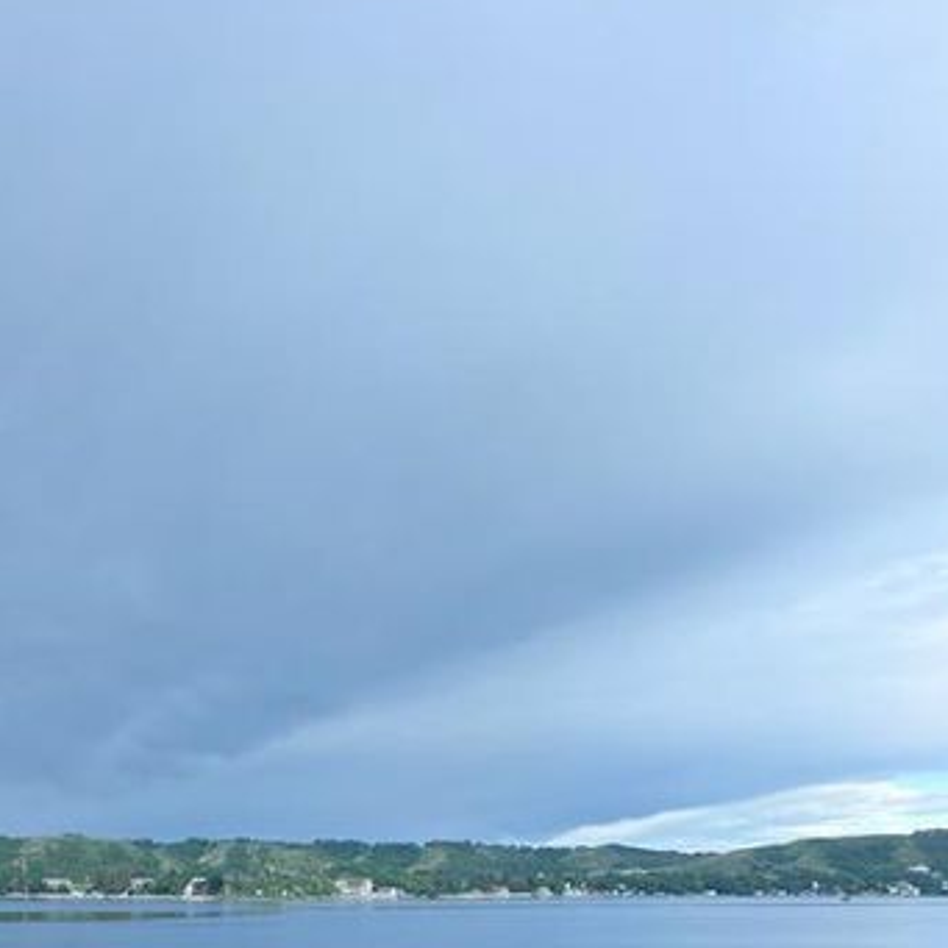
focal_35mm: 45
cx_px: 381
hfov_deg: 37.4
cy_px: 897
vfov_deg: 34.9
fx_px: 1394
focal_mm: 5.1
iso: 50
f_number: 1.6
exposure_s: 1/1225
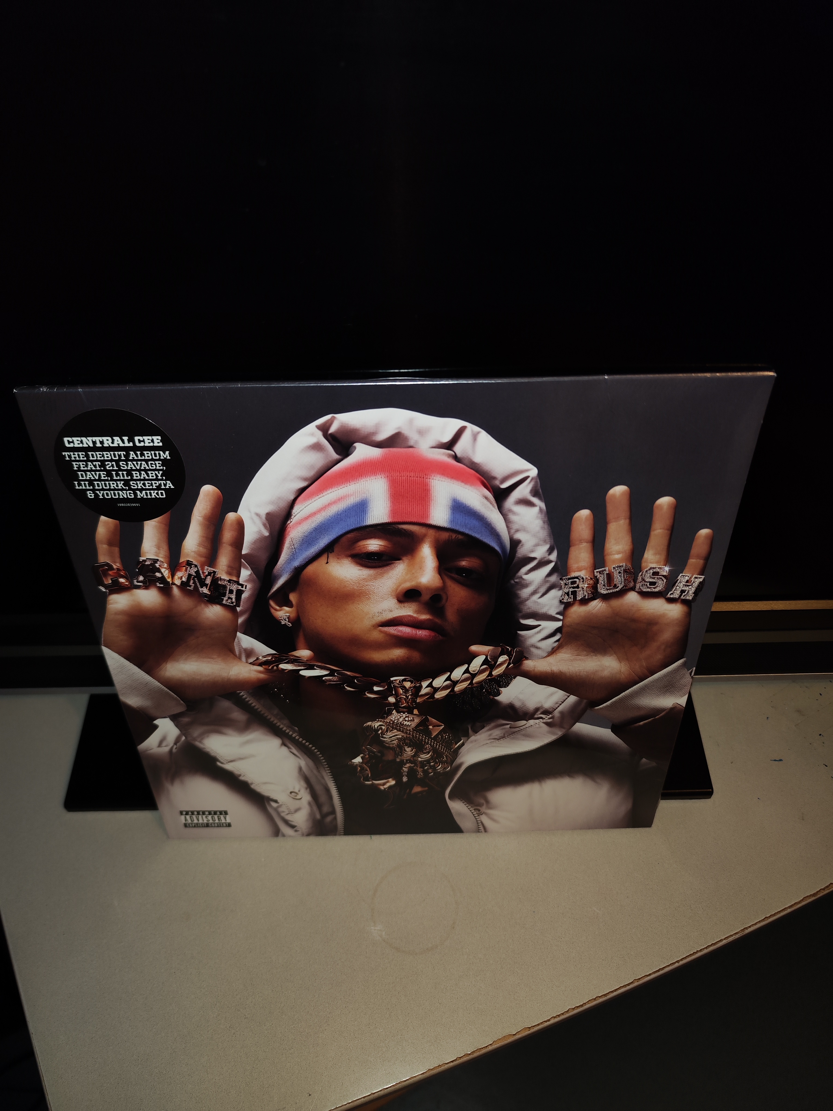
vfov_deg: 73.9
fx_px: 738
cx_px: 416
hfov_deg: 58.9
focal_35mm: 23
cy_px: 556
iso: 483
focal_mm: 7.01
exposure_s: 1/100
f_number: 1.69
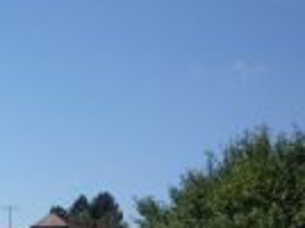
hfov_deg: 15.9
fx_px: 1011
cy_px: 262
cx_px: -132
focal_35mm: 115
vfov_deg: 12.6
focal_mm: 5.2
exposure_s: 1/500
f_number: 5.6
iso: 100
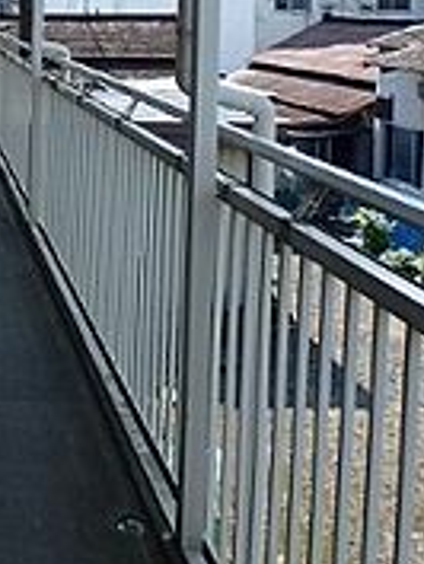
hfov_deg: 23.4
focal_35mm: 57
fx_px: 930
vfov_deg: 32.0
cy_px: 48
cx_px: -92
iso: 125
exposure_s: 1/500
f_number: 3.5
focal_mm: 3.7
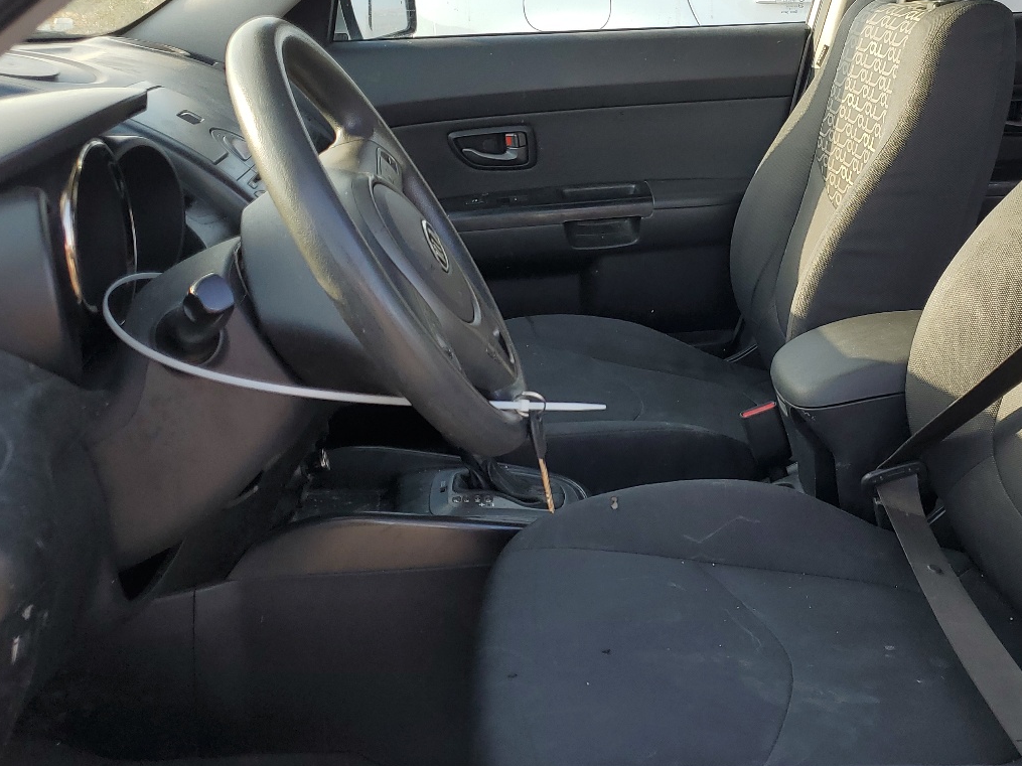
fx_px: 1210
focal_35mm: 41
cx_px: 713
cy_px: 254
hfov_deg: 44.8
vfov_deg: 34.8
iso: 50
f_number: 1.5
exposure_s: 1/294
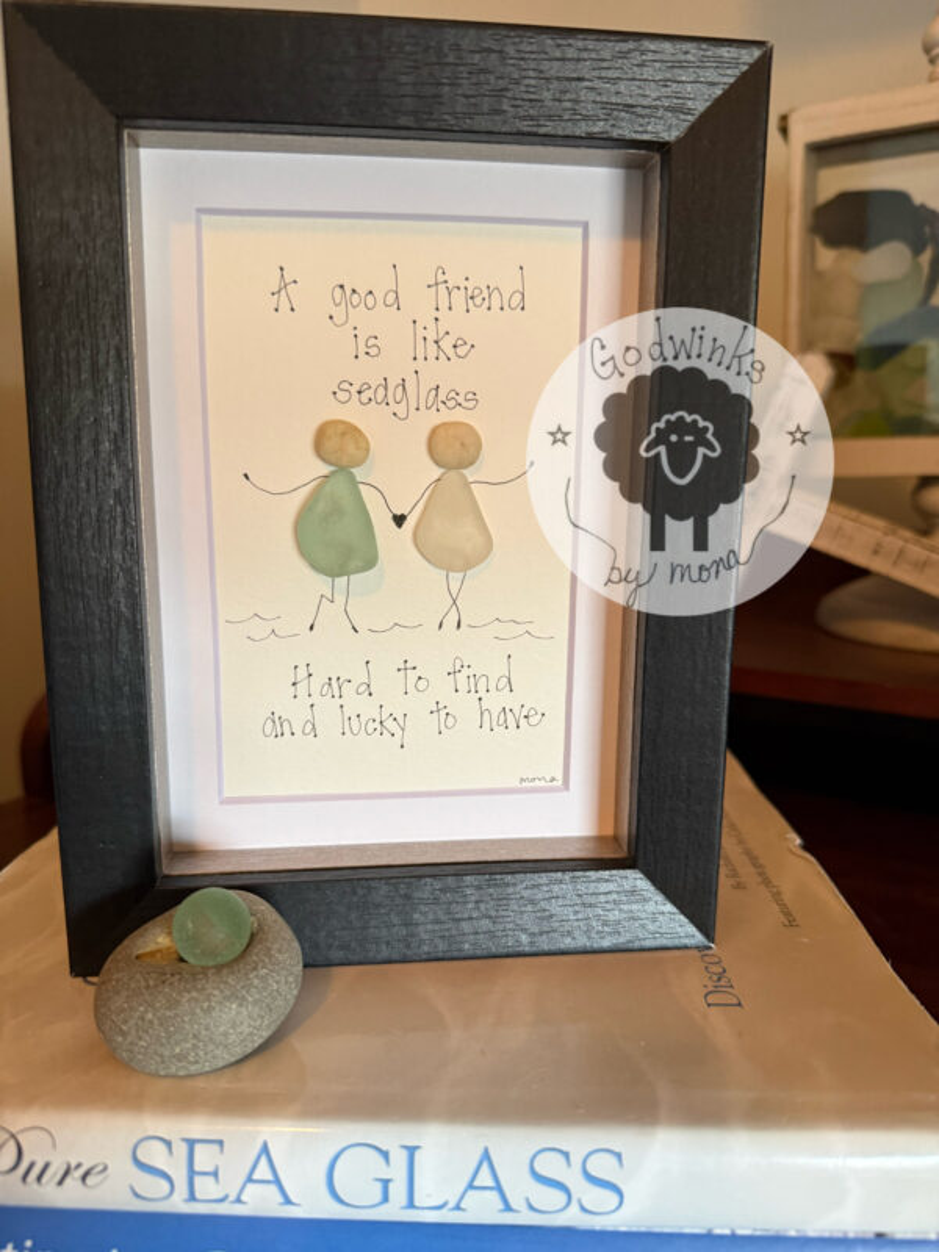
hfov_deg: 56.8
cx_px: 470
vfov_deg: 71.6
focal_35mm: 24
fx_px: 868
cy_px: 626
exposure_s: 1/60
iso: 320
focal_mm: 6.76
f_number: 1.78
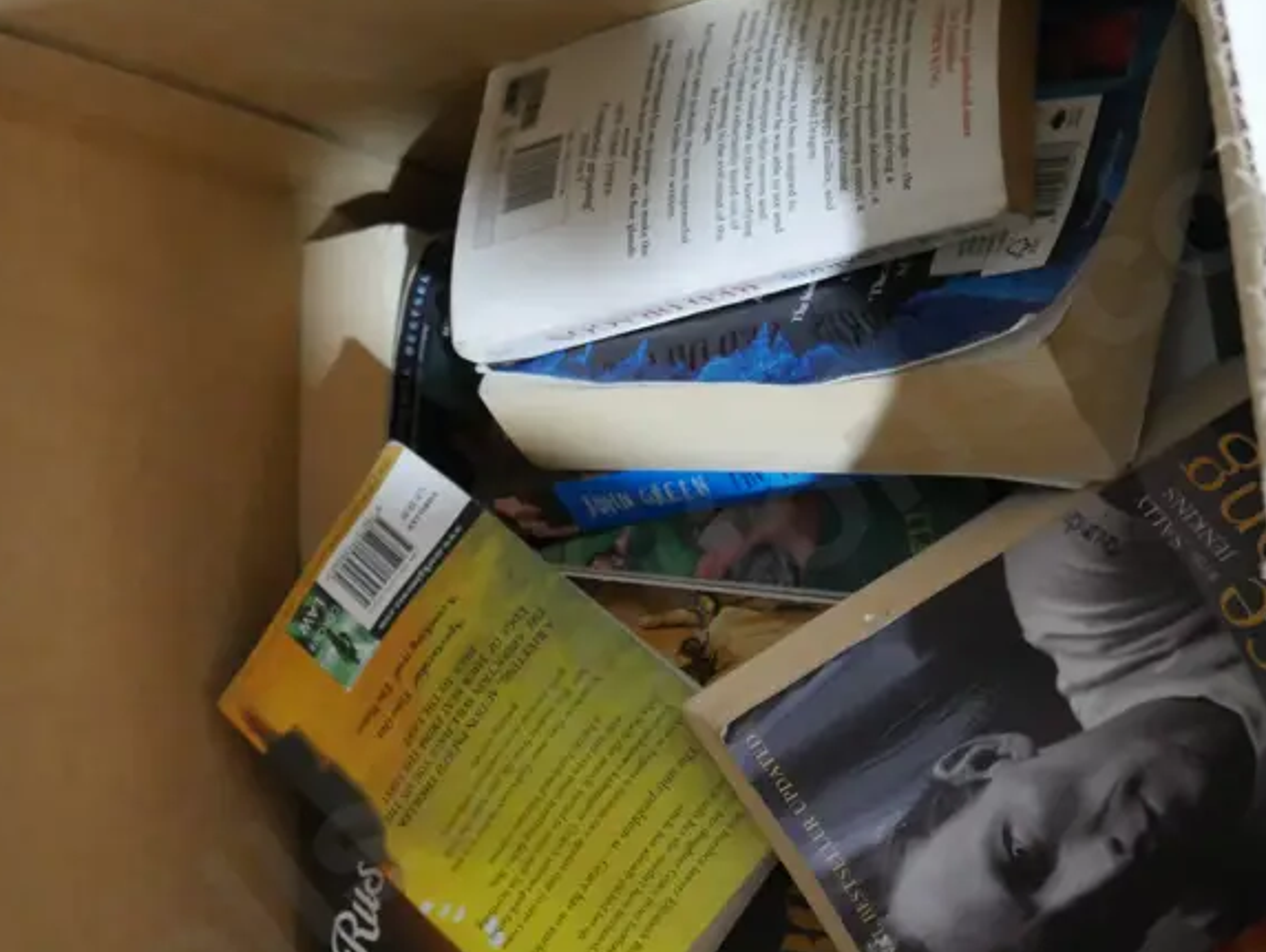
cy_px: 712
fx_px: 1831
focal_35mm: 50
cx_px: 550
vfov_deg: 28.7
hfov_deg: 38.1
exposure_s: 1/30
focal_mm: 14
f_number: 3.5
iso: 3200
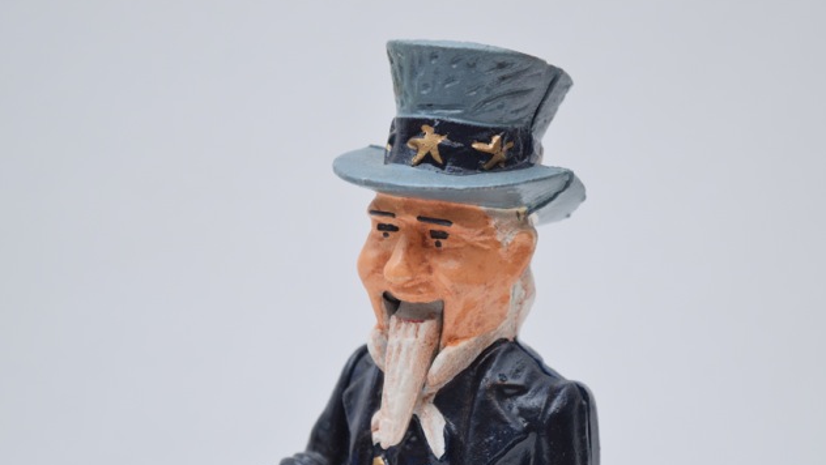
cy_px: 270
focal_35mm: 88
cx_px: 413
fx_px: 1918
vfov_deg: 13.8
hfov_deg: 24.3
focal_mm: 55
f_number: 5.6
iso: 800
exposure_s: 1/125
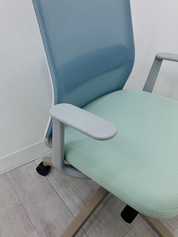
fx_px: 192
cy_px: 118
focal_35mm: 28
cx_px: 89
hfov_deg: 49.7
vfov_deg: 63.4
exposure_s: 1/66
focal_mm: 3.99
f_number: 1.8
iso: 40
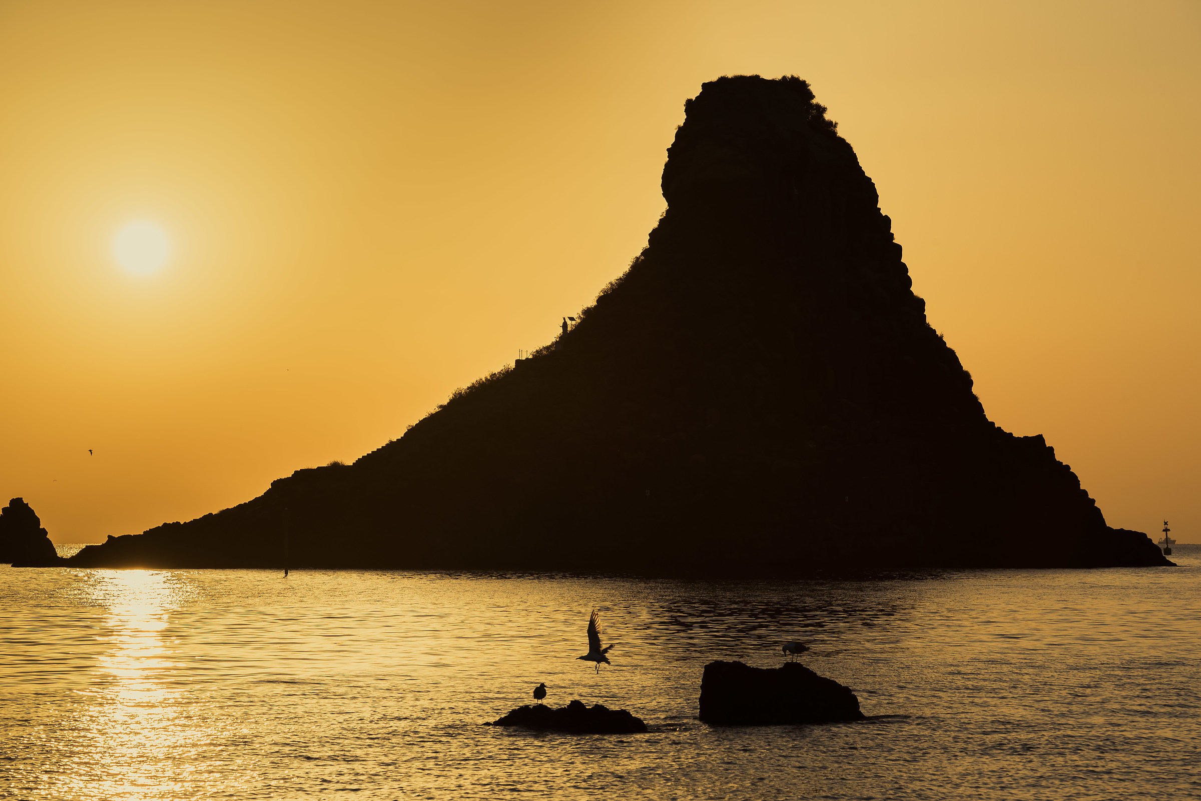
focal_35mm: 135
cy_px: 400
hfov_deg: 15.2
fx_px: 4505
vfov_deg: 10.2
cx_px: 600
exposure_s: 1/800
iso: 100
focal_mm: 135
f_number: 10
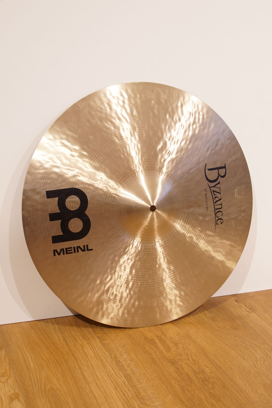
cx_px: 136
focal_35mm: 52
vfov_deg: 37.9
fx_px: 595
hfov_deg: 25.8
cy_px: 204
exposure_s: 1/8
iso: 100
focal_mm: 35
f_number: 5
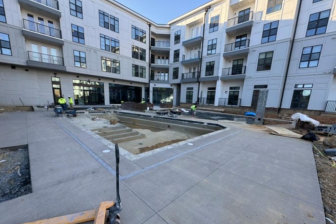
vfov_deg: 76.9
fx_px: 140
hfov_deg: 100.4
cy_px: 128
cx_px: 168
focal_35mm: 15
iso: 40
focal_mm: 2.22
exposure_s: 1/171
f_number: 2.2
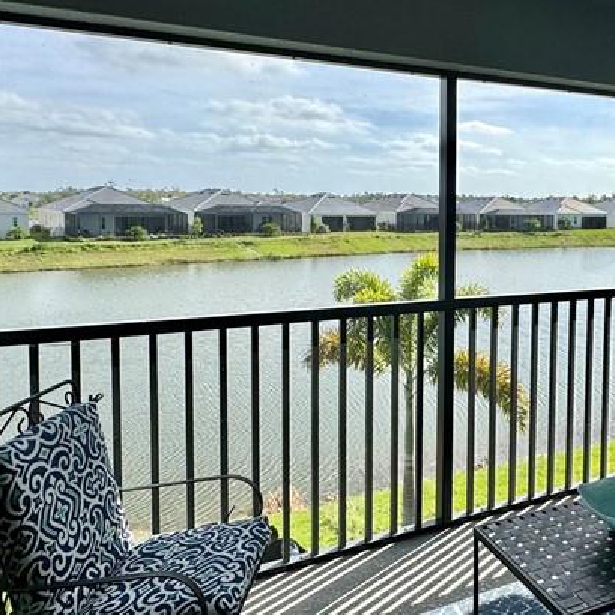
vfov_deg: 52.1
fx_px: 623
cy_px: 239
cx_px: 475
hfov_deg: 50.0
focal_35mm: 31
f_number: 2.2
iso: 50
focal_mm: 2.22
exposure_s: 1/1536
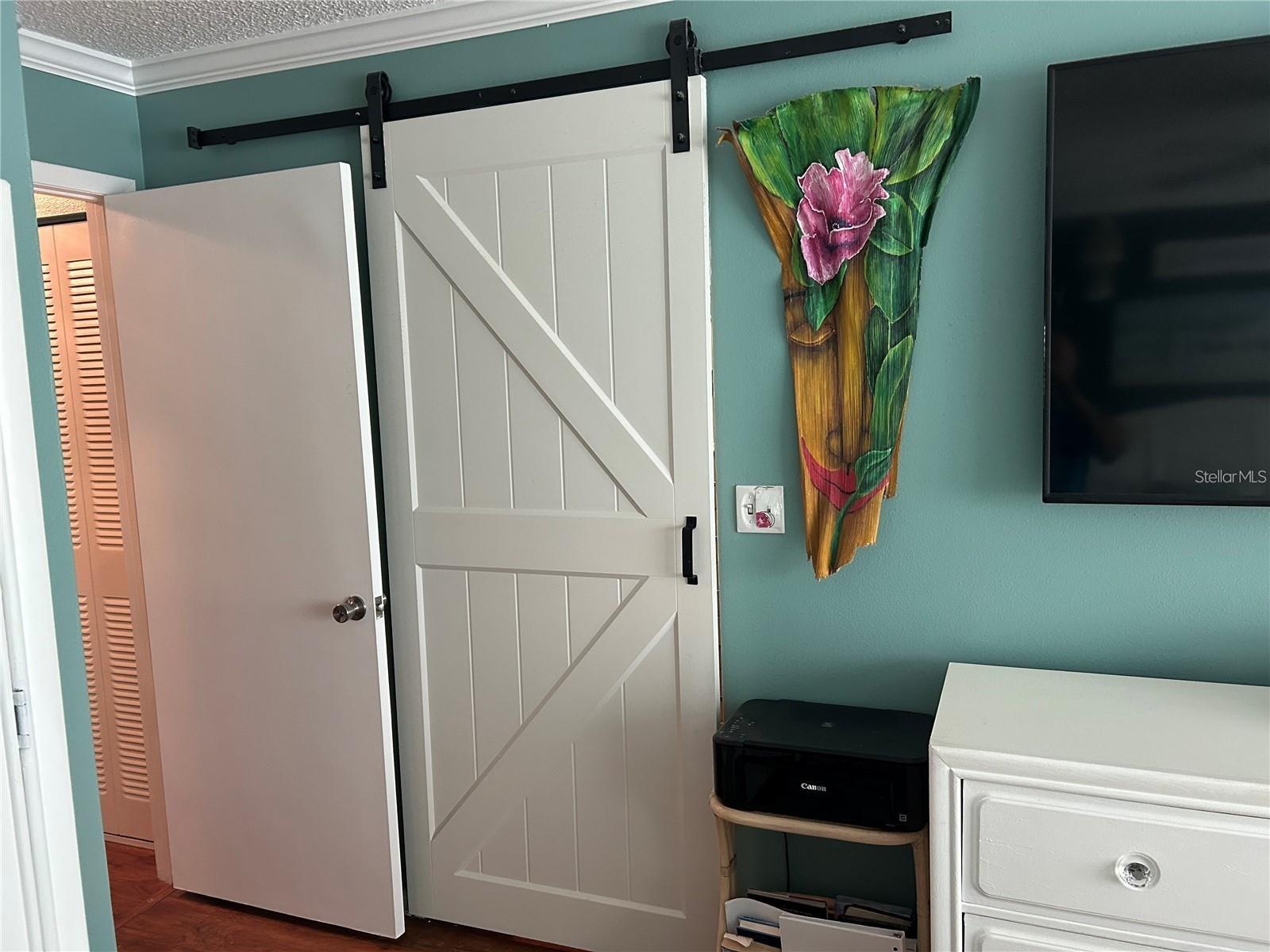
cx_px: 635
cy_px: 476
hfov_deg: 67.3
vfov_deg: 53.1
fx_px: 954
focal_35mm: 26
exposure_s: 1/60
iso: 250
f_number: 1.5
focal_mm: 5.7
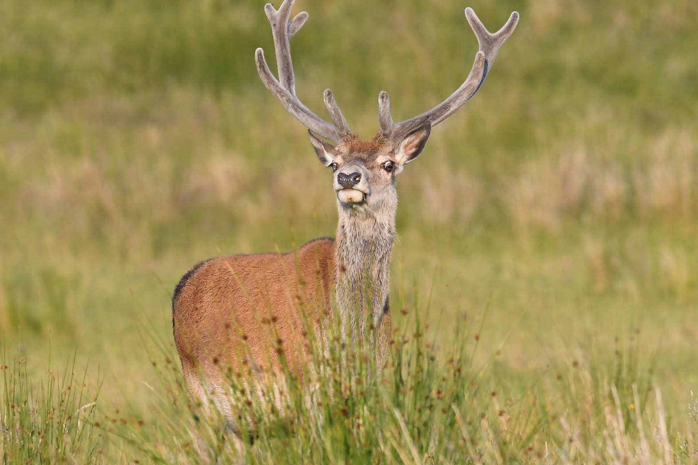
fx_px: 18476
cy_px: 226
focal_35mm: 953
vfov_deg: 1.4
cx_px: 199
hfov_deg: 2.2
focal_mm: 420
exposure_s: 1/1000
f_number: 8
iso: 1600
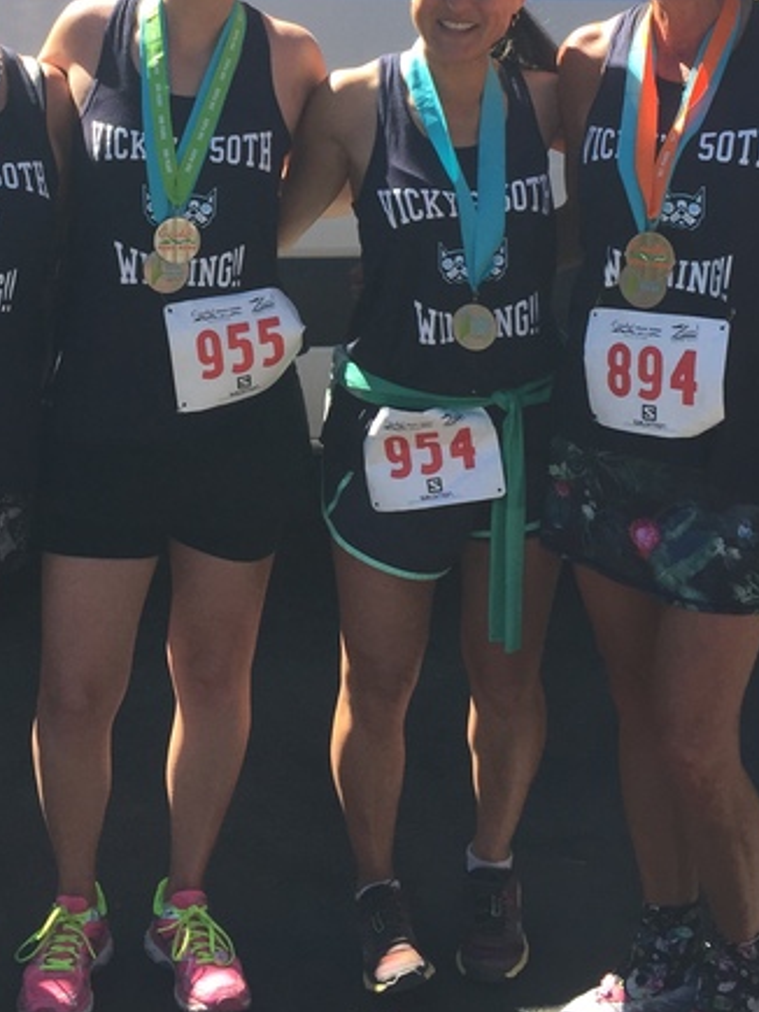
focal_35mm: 64
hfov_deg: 22.6
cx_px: 158
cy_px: 165
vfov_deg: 29.4
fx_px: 1872
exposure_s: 1/599
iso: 32
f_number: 2.2
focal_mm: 4.15
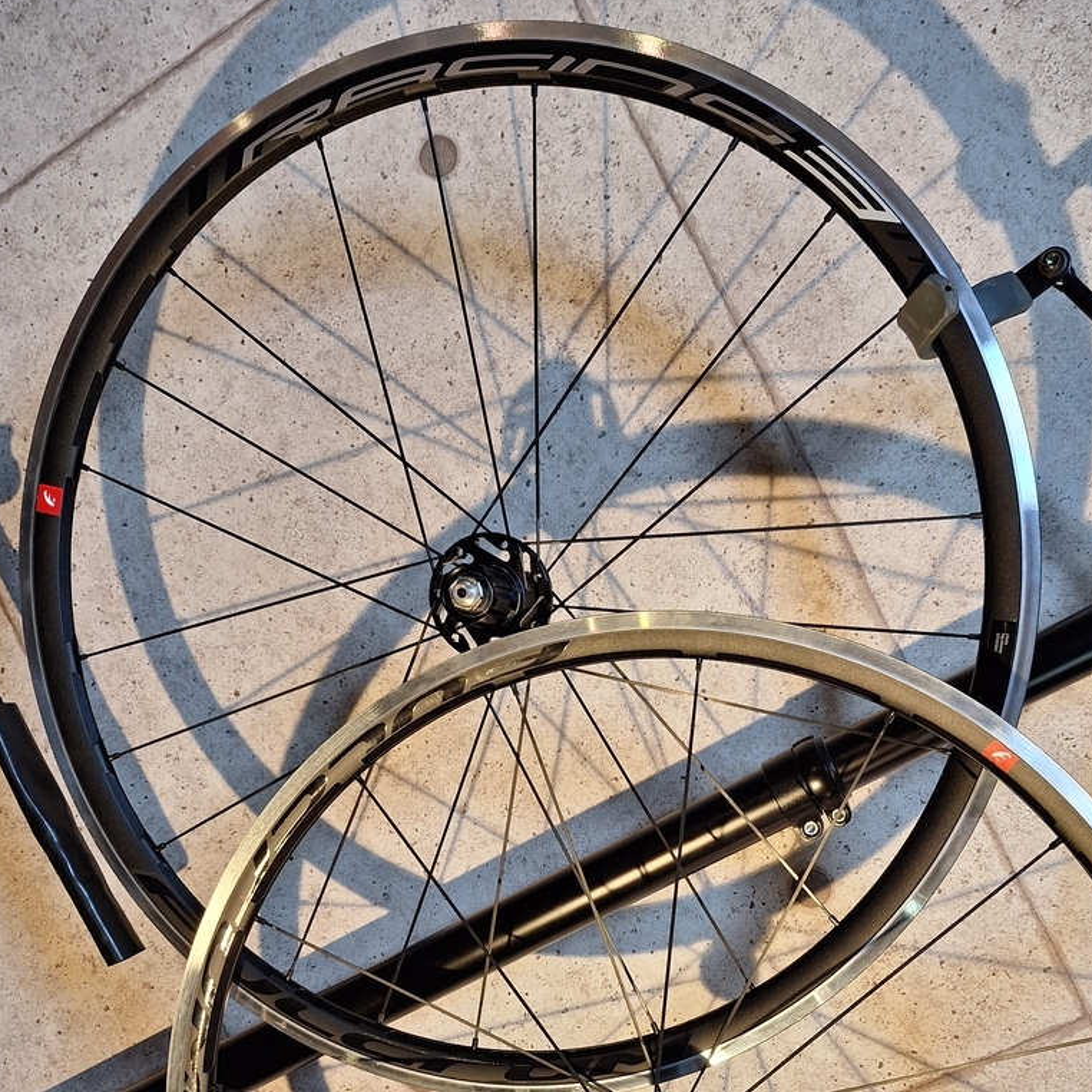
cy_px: 840
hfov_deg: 50.9
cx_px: 633
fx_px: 1142
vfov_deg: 48.8
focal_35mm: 32
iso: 160
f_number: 1.8
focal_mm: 5.54
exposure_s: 1/50
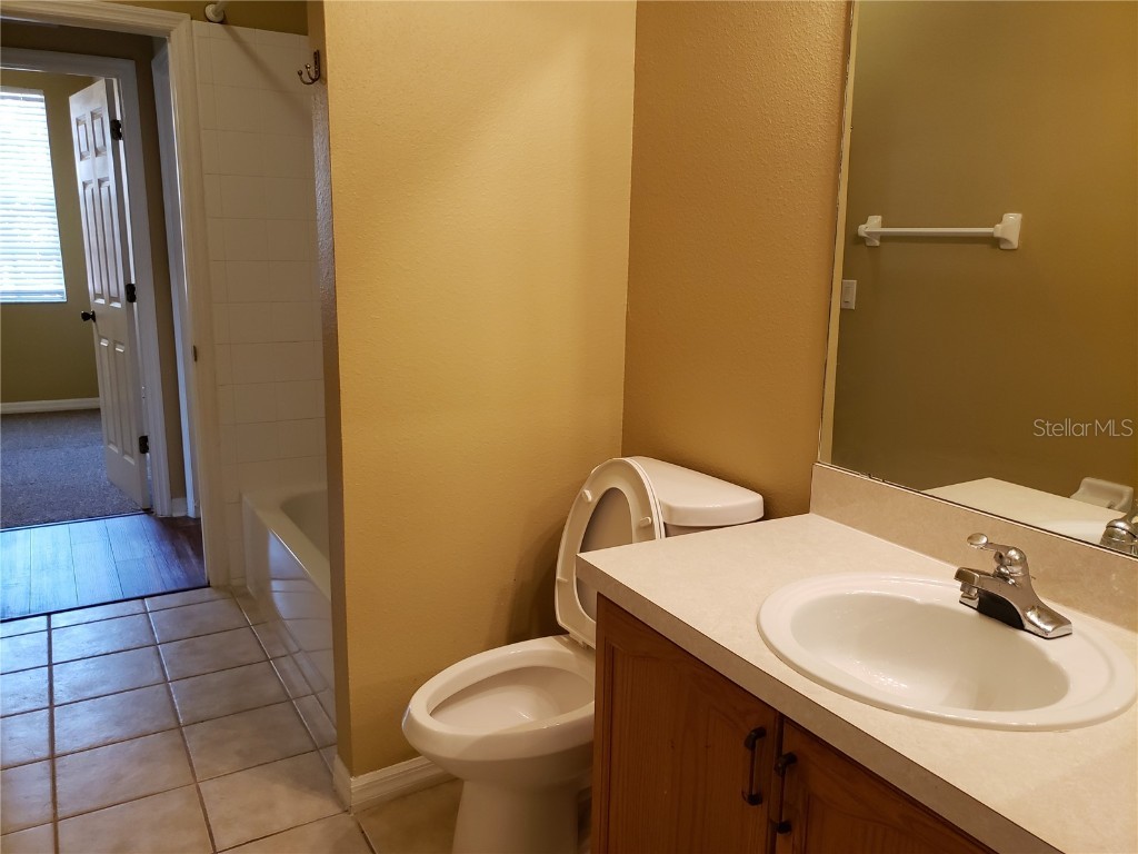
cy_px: 427
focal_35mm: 26
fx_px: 855
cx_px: 569
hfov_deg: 67.3
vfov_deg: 53.1
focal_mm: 4.3
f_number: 1.5
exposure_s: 1/60
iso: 200
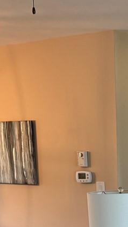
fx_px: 597
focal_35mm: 99
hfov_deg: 11.9
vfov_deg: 19.5
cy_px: 311
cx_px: 163
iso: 200
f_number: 1.78
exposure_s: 1/120
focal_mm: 6.76
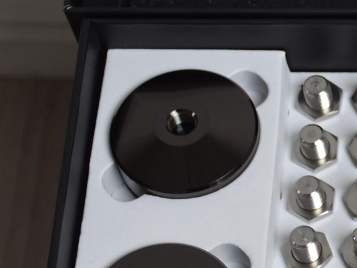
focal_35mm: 216
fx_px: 2228
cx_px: 633
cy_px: 230
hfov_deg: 8.8
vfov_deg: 6.9
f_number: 4.2
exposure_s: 1/60
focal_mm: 38
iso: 400
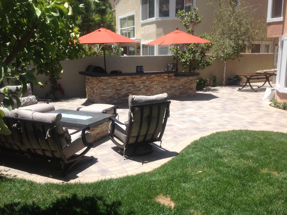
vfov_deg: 40.6
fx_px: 290
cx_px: 144
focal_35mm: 35
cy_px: 108
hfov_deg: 52.7
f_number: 2.4
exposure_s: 1/1439
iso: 50
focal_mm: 4.28
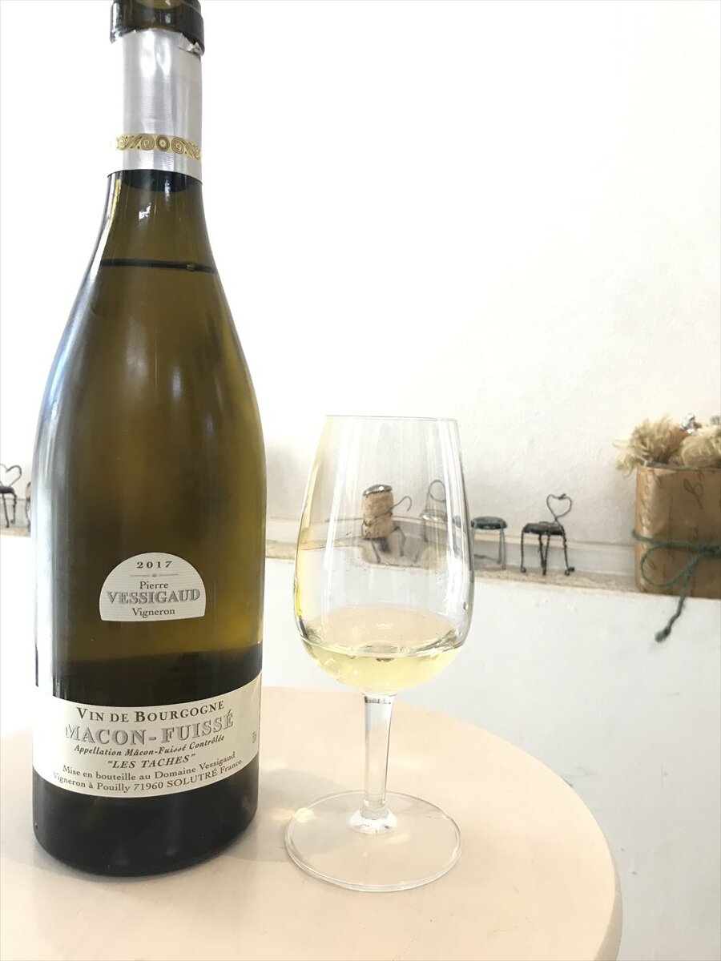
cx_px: 360
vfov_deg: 63.4
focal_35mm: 28
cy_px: 480
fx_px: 778
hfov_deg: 49.7
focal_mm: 3.99
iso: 40
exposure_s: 1/30
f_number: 1.8
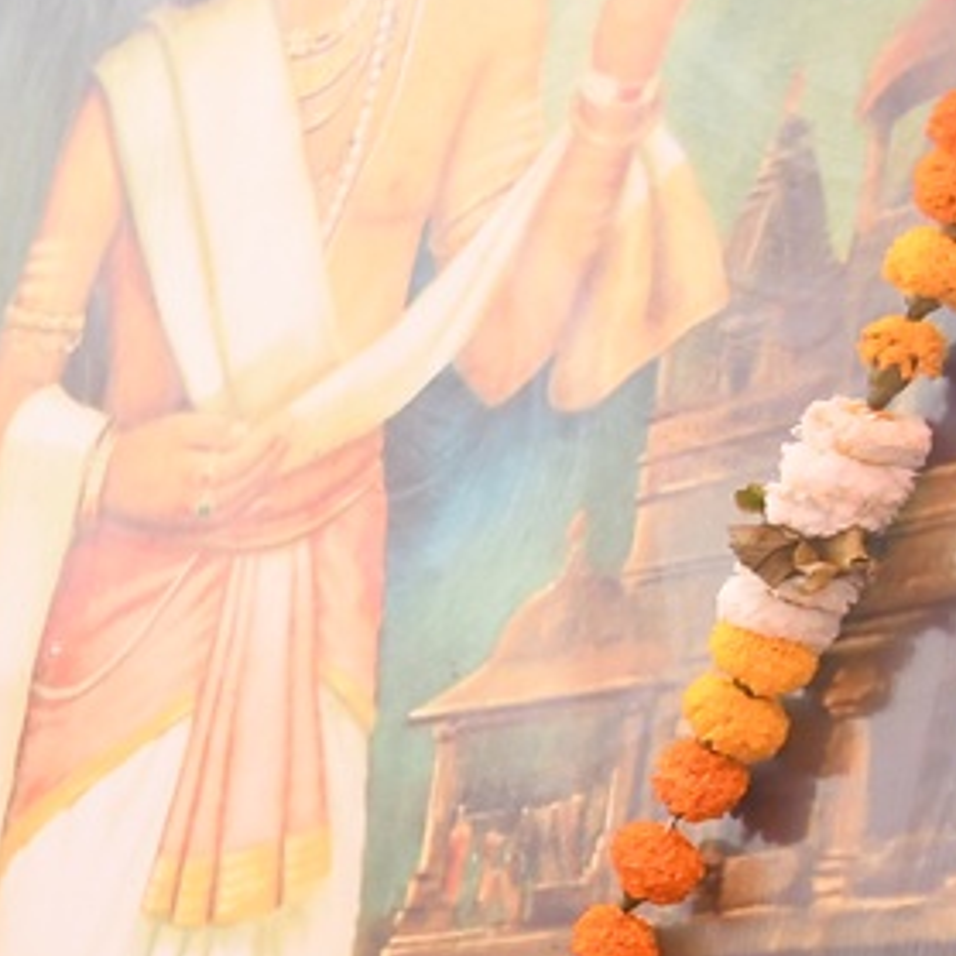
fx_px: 4624
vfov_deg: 11.4
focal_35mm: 148
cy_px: 1357
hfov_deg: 9.9
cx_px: -1539
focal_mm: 20
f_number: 6.3
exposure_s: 1/200
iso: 500
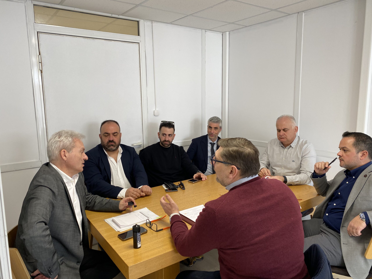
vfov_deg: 53.1
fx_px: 279
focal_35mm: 26
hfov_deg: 67.3
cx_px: 186
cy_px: 140
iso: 100
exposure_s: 1/100
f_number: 1.8
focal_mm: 4.25
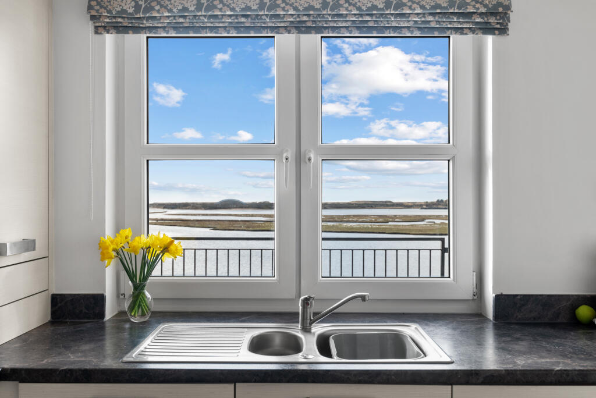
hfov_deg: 54.4
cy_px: 199
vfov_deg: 37.9
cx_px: 298
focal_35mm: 35
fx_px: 580
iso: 250
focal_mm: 35
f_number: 9
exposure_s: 1/10
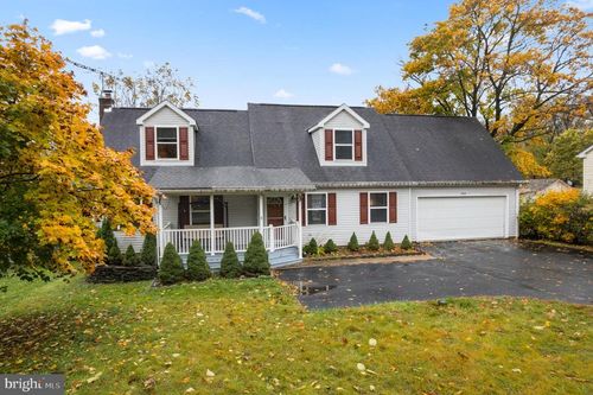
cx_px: 296
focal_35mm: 22
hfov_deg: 78.6
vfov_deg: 57.2
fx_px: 362
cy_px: 198
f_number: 2.8
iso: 100
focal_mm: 8.38
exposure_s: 1/50
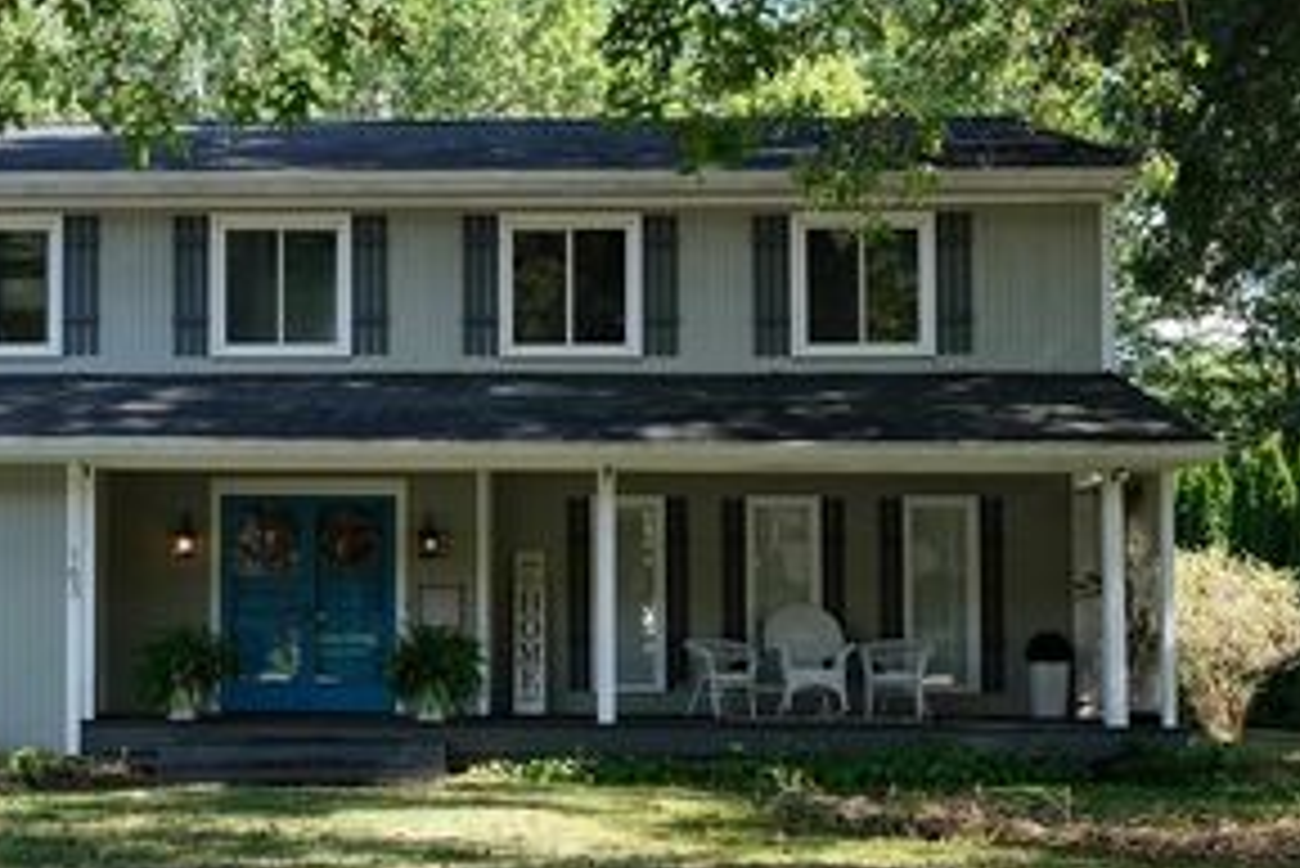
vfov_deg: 23.7
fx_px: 2059
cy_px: 560
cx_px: 283
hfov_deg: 34.1
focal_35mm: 57
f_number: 5.6
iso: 320
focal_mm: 22.3
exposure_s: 1/180
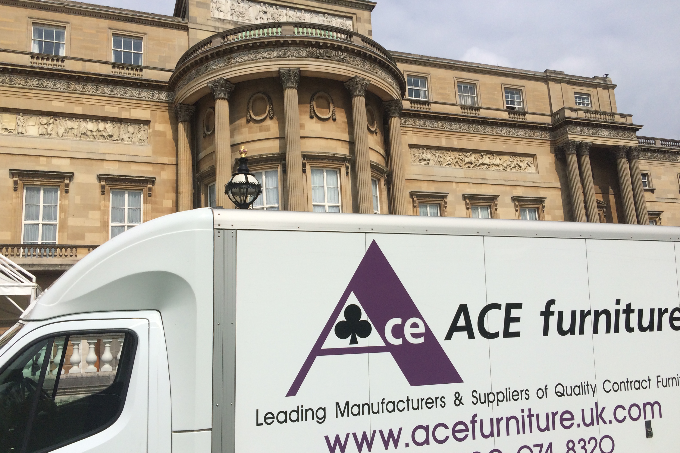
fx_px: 604
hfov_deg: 58.7
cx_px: 343
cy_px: 237
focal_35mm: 32
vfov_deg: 41.1
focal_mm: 4.12
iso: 40
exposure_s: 1/5882
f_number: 2.2
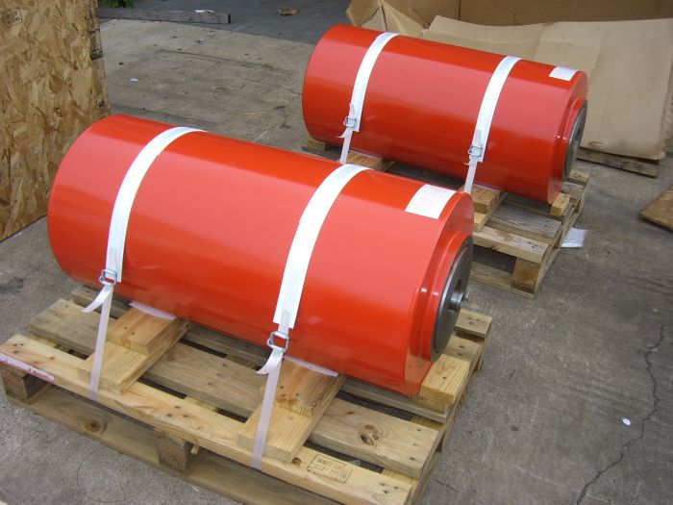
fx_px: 739
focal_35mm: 38
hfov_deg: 49.0
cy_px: 252
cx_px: 336
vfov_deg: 37.7
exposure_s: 1/250
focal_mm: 6.2
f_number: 4.3
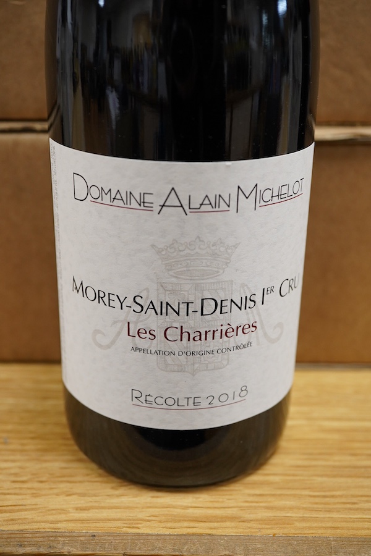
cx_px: 186
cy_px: 278
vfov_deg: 43.6
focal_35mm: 45
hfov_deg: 29.9
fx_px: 696
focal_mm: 30
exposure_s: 1/125
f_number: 7.1
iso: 1250
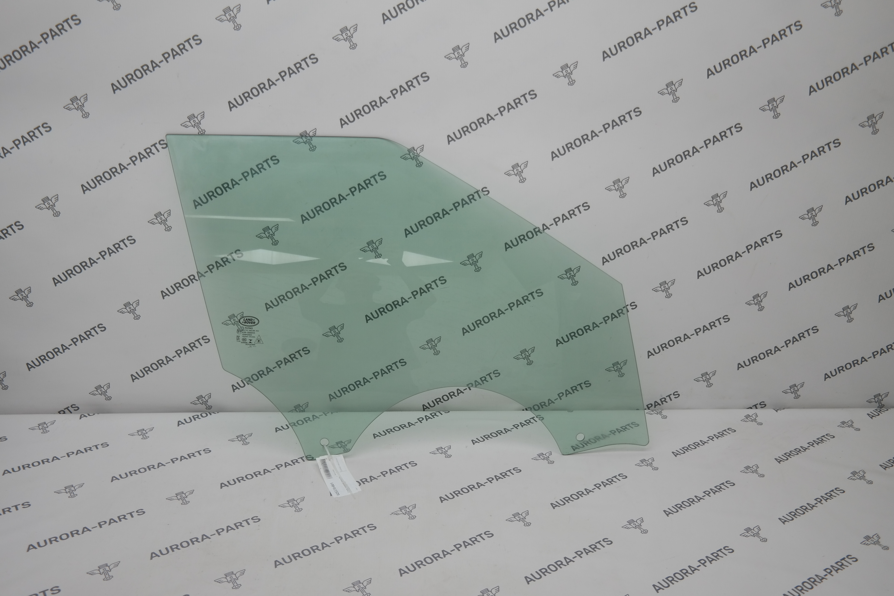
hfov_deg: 61.9
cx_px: 447
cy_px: 298
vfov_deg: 43.6
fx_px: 745
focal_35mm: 30
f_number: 3.5
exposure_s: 1/80
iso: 100
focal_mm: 20
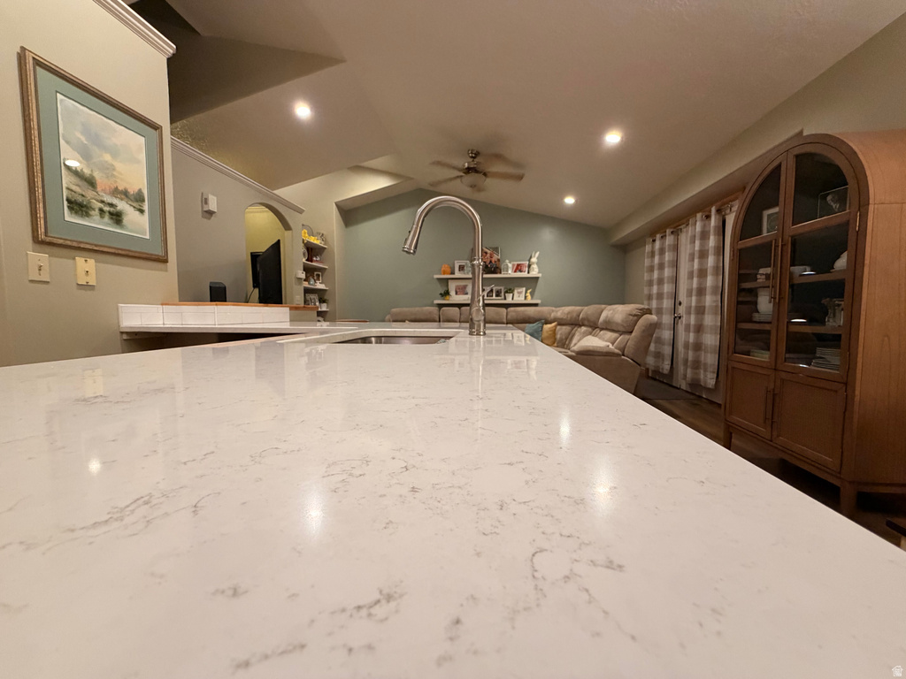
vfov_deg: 85.7
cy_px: 340
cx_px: 453
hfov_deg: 102.1
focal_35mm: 14
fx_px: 366
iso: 400
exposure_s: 1/60
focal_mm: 2.22
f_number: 2.2
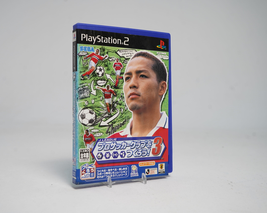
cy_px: 106
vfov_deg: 37.3
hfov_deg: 45.7
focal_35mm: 40
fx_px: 316
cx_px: 121
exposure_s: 1/40
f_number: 6.3
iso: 320
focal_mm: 35
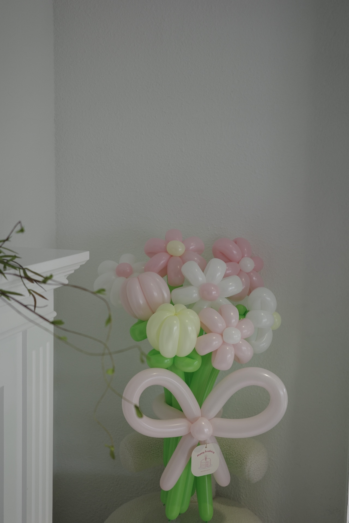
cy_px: 262
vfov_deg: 48.5
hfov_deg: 33.4
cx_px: 174
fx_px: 582
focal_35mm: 40
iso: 100
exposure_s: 1/50
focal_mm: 26
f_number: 2.8
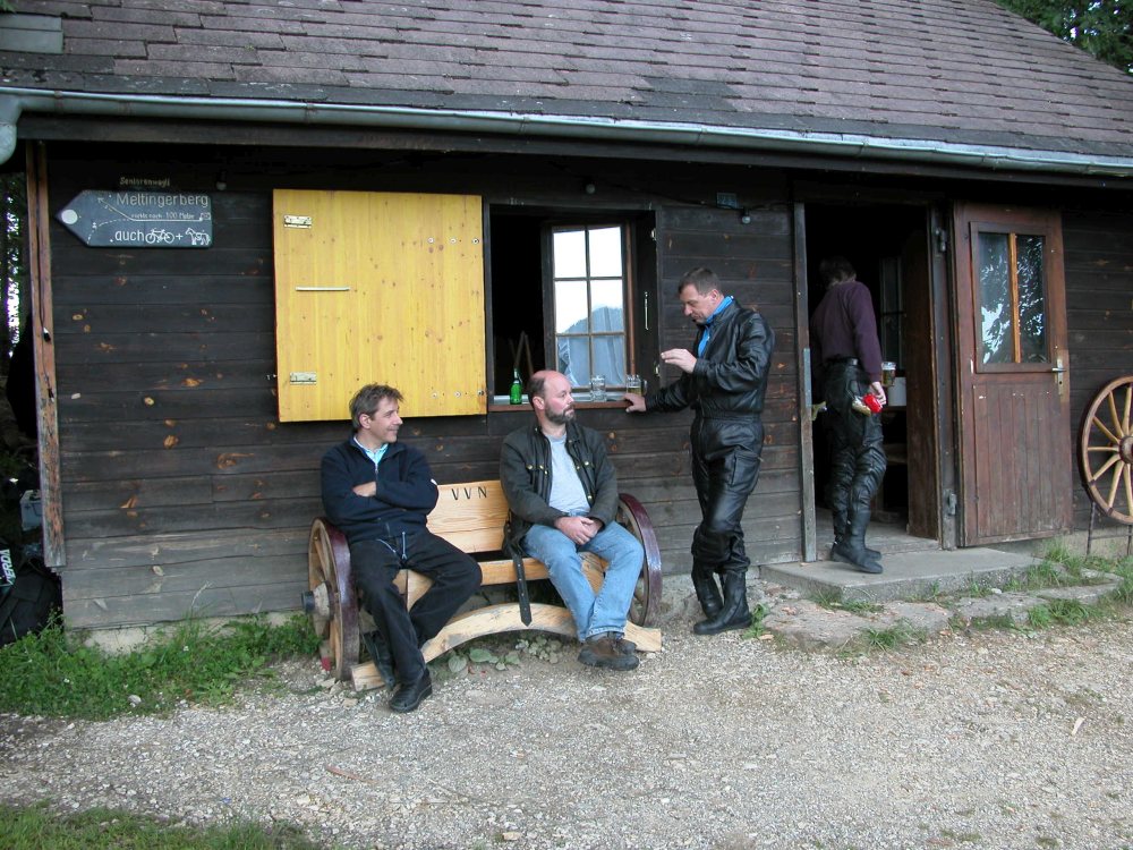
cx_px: 566
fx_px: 1146
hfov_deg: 52.6
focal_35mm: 35
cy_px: 425
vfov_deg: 40.7
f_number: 3.2
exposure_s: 1/52.1
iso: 100
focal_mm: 8.9
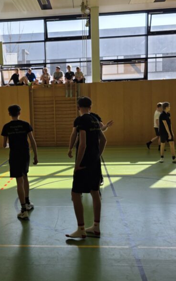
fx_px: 322
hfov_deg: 30.2
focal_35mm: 42
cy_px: 145
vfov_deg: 47.2
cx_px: 53
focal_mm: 6.3
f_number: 1.7
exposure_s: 1/2679
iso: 80
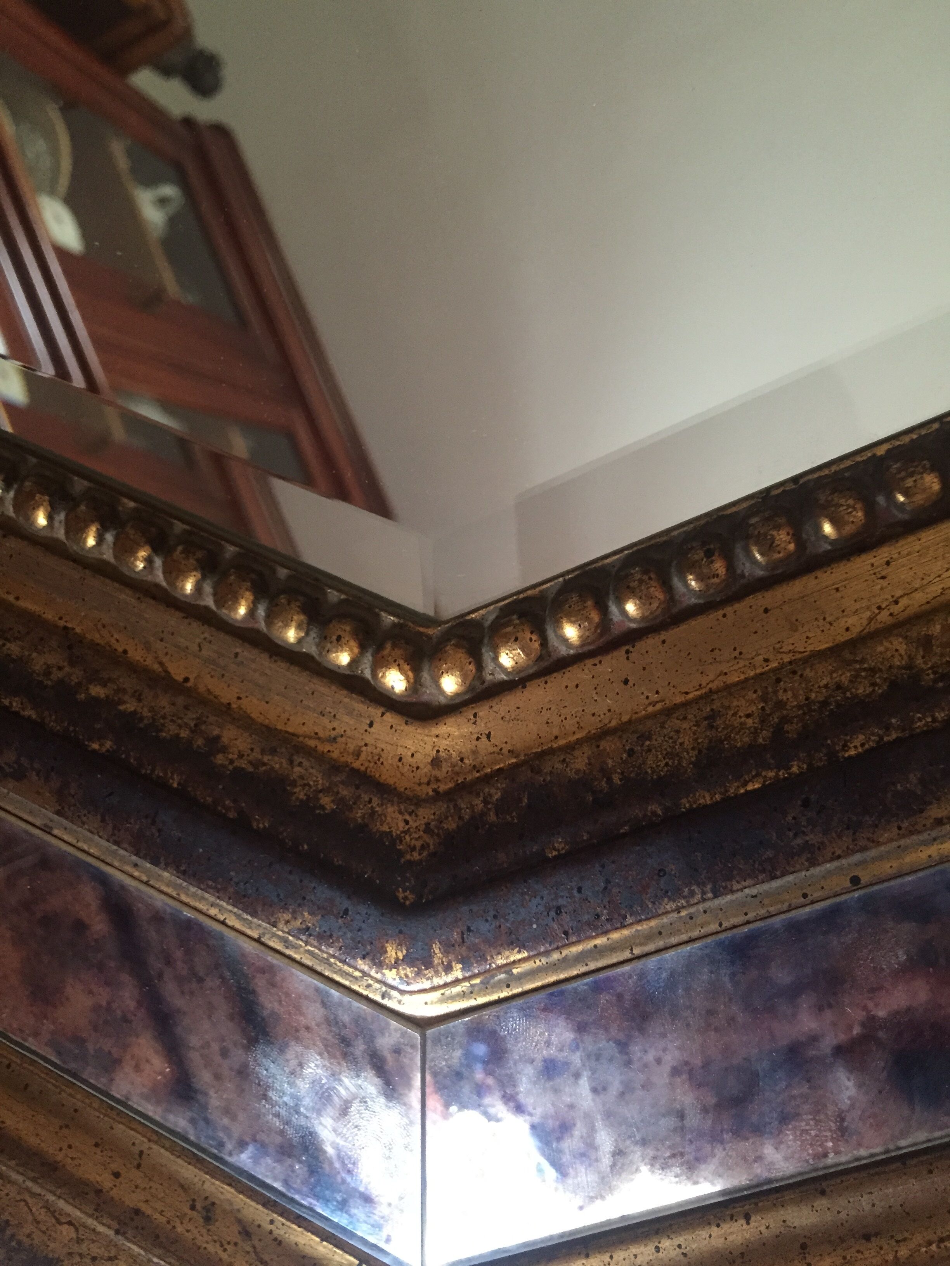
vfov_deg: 61.7
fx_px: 1061
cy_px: 633
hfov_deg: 48.2
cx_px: 475
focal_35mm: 29
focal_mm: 4.15
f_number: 2.2
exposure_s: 1/24
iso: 250
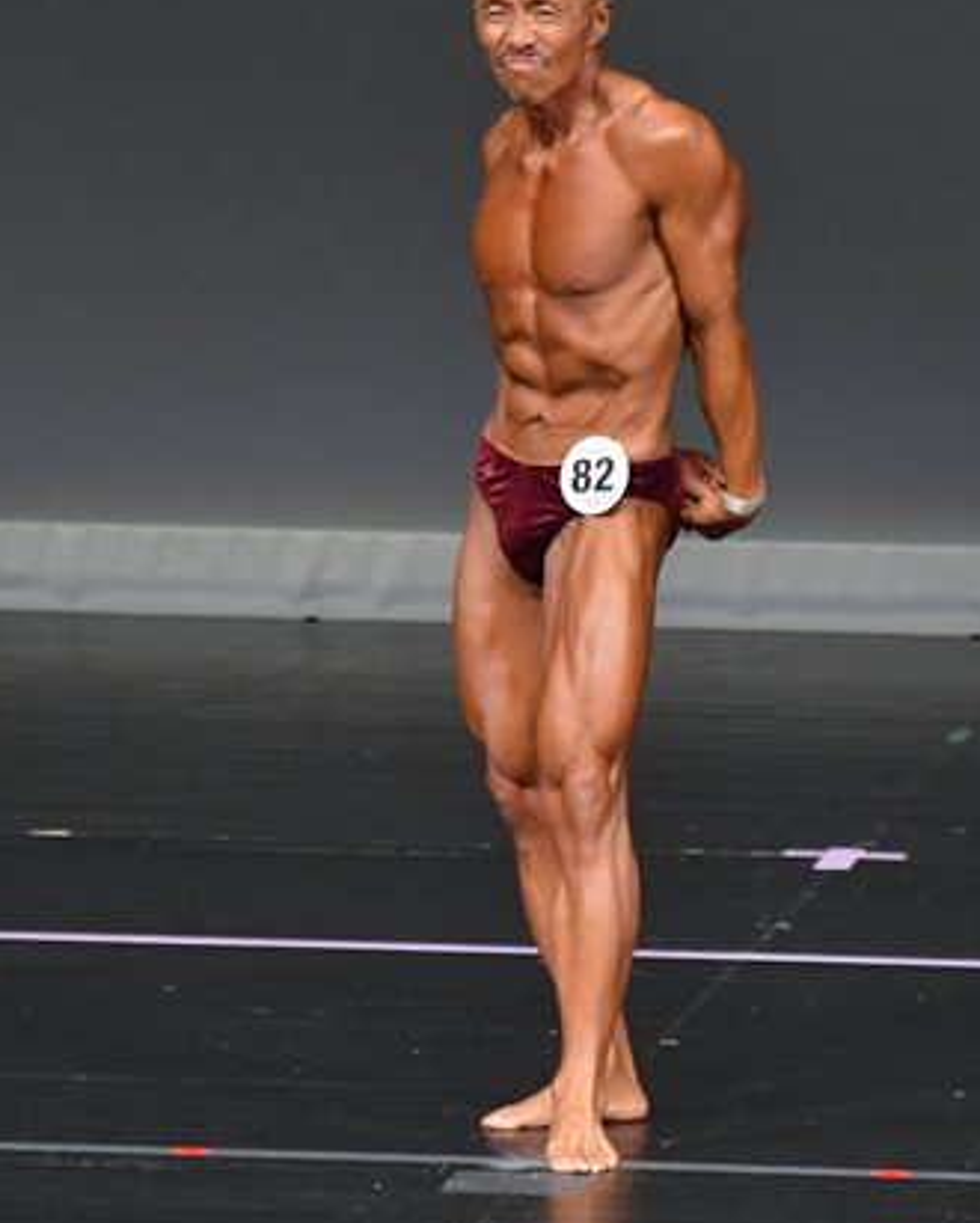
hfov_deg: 2.3
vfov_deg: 2.9
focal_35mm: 661
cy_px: 561
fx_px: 23947
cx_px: 595
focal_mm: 250
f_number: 5.6
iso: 4000
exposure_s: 1/400
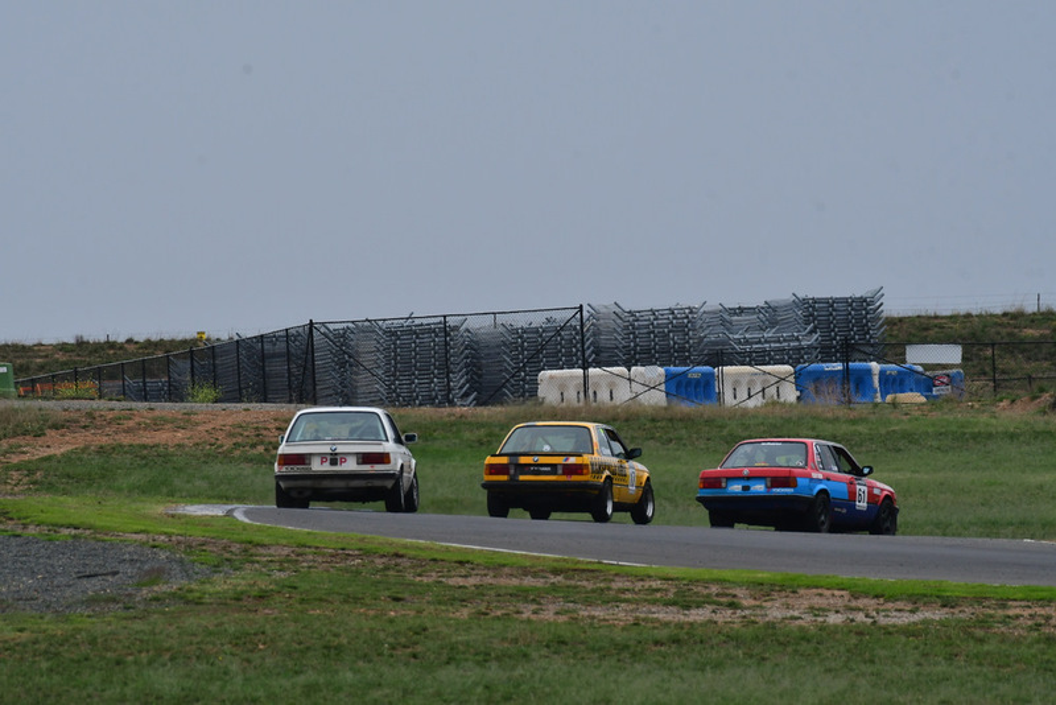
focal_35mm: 750
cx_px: 528
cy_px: 352
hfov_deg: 2.7
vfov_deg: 1.8
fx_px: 22007
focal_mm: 500
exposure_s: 1/640
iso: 640
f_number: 11
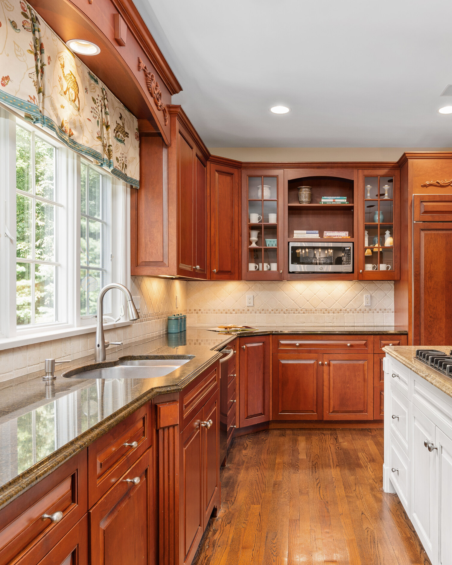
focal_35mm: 29
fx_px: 485
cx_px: 307
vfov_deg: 60.4
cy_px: 294
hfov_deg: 49.0
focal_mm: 19
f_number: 8
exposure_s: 1/2
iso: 320
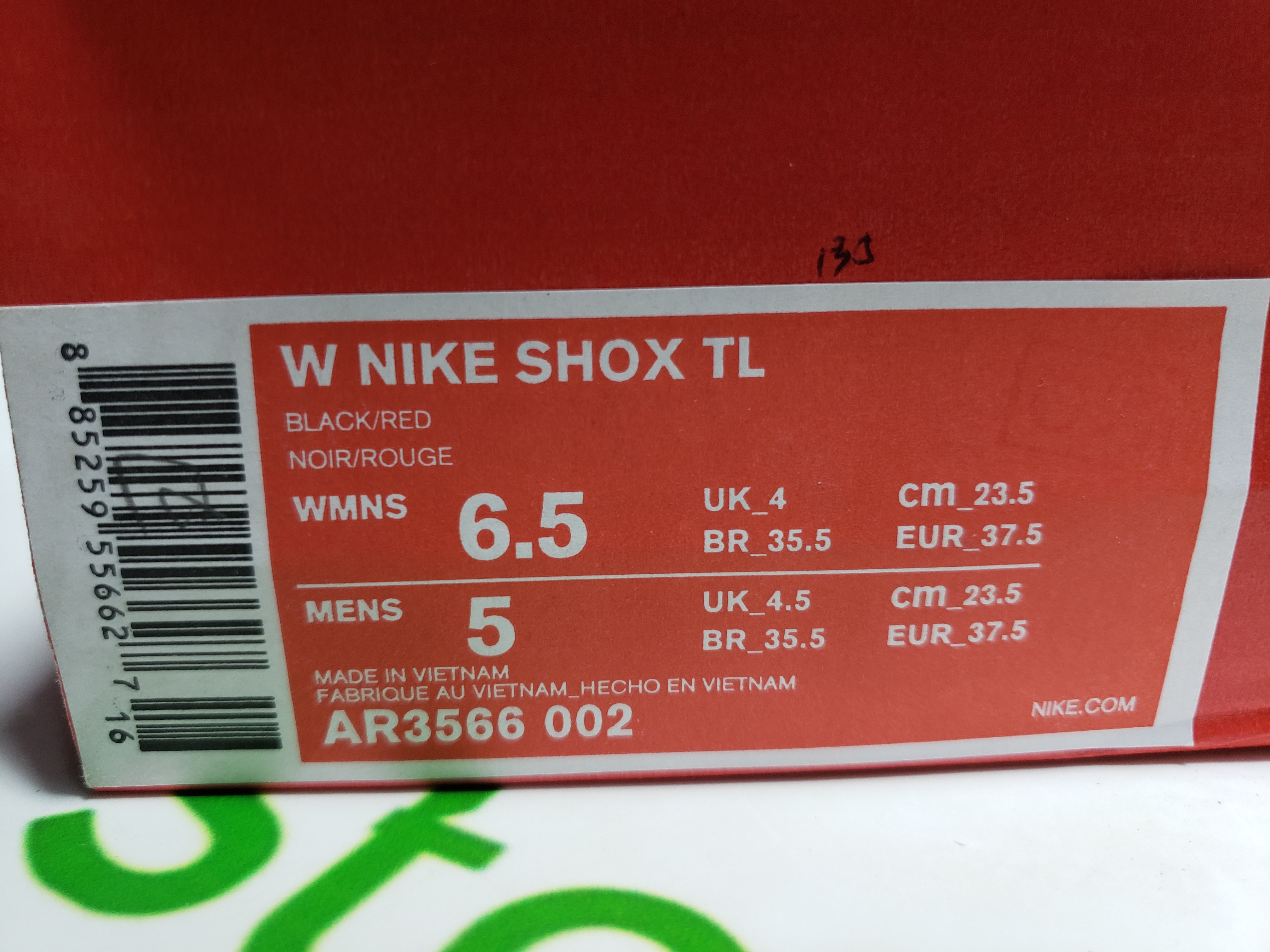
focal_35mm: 26
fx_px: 954
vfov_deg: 53.1
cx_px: 635
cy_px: 476
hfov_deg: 67.3
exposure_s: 1/100
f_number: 1.5
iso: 64
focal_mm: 4.3
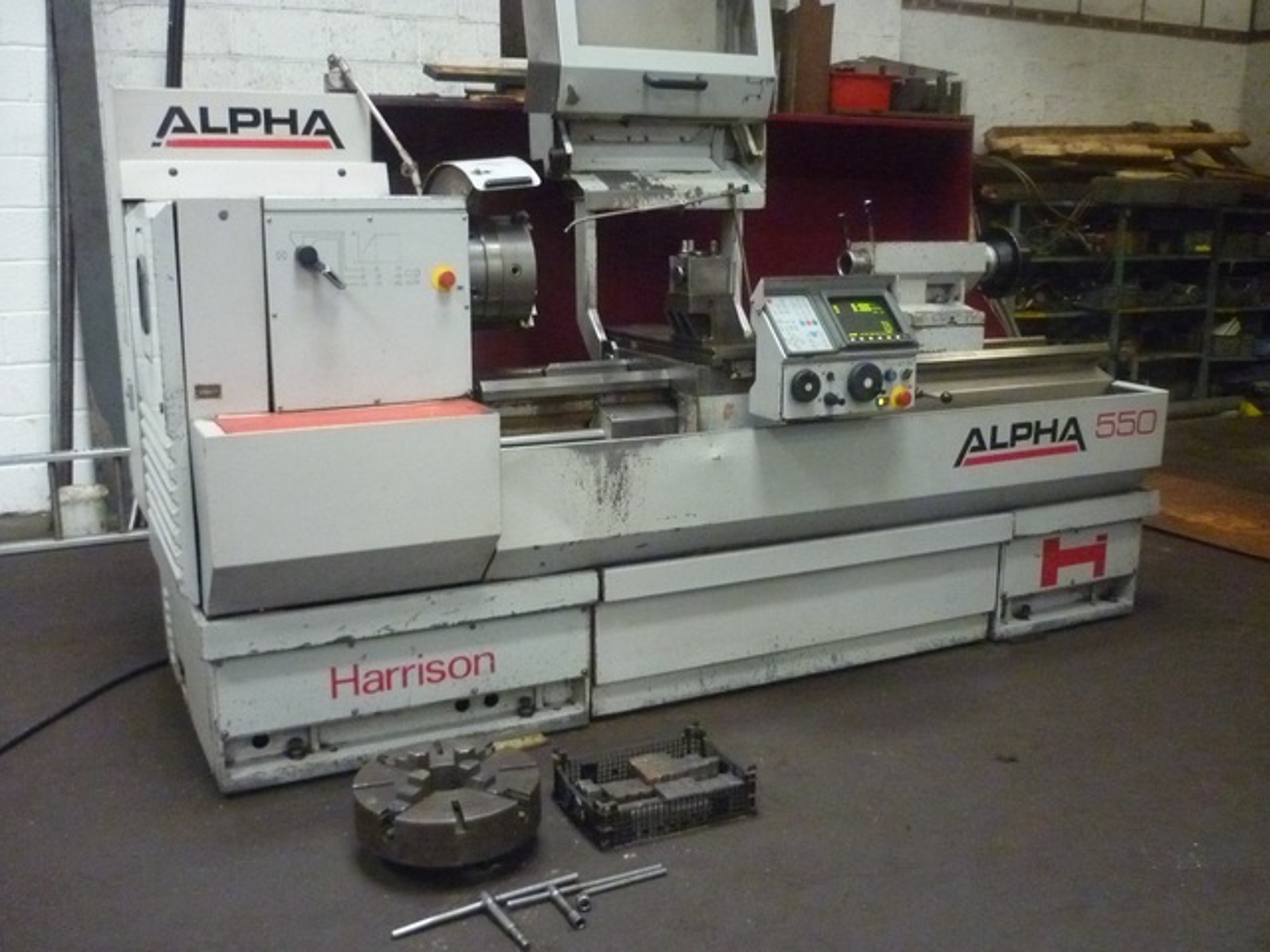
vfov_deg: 42.9
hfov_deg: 55.4
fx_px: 1211
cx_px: 635
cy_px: 476
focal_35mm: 33
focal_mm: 5.5
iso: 800
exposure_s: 1/20
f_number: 2.8
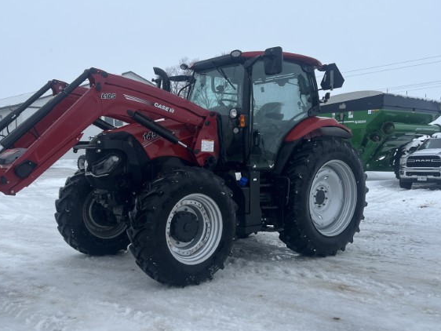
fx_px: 472
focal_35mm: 37
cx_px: 178
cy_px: 207
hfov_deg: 49.8
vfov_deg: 38.4
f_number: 1.6
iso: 50
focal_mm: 5.1
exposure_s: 1/2062
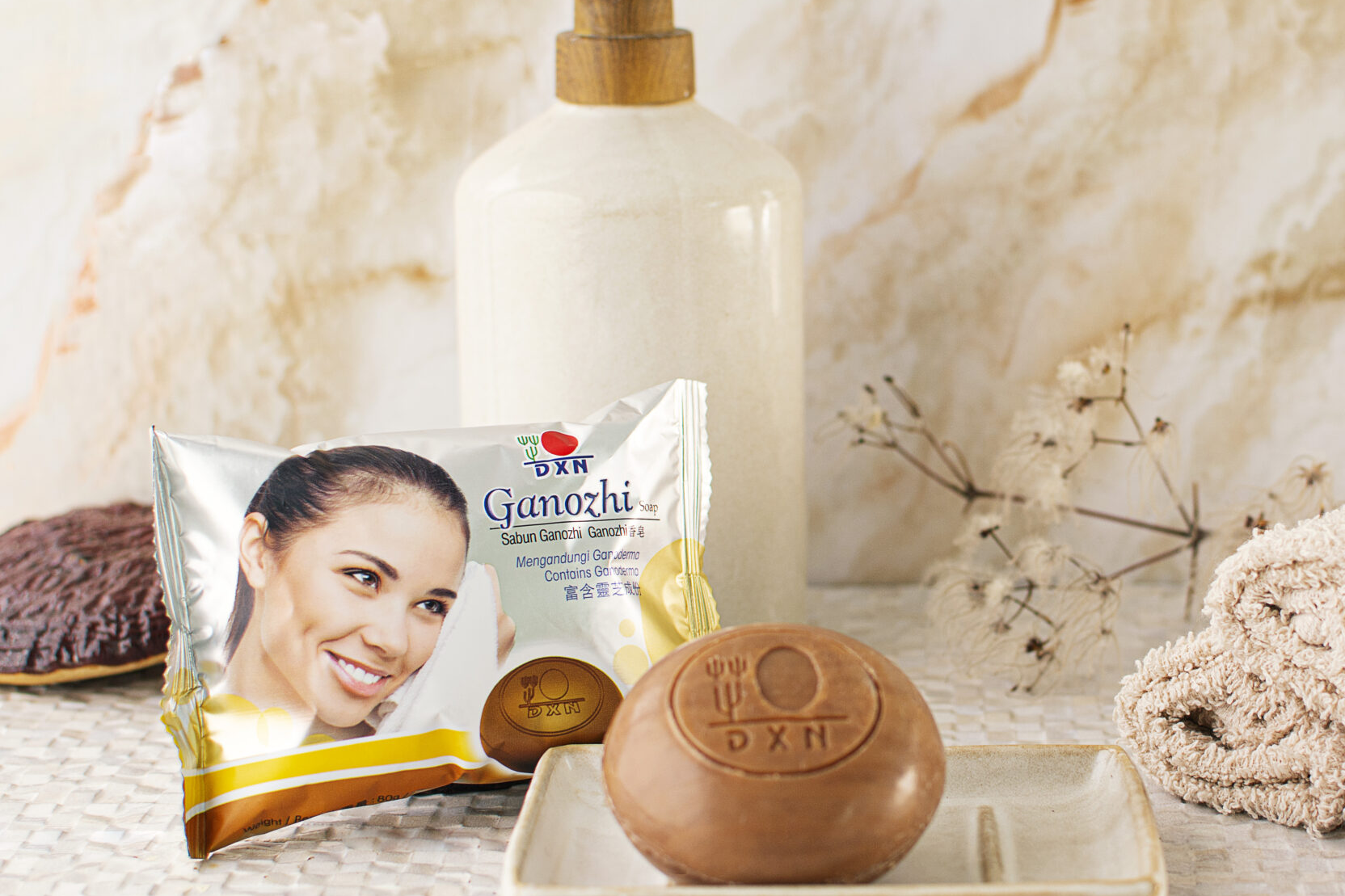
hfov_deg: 25.0
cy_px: 381
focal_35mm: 81
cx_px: 918
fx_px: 3017
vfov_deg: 16.9
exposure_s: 1/50
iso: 160
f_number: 3.5
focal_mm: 35
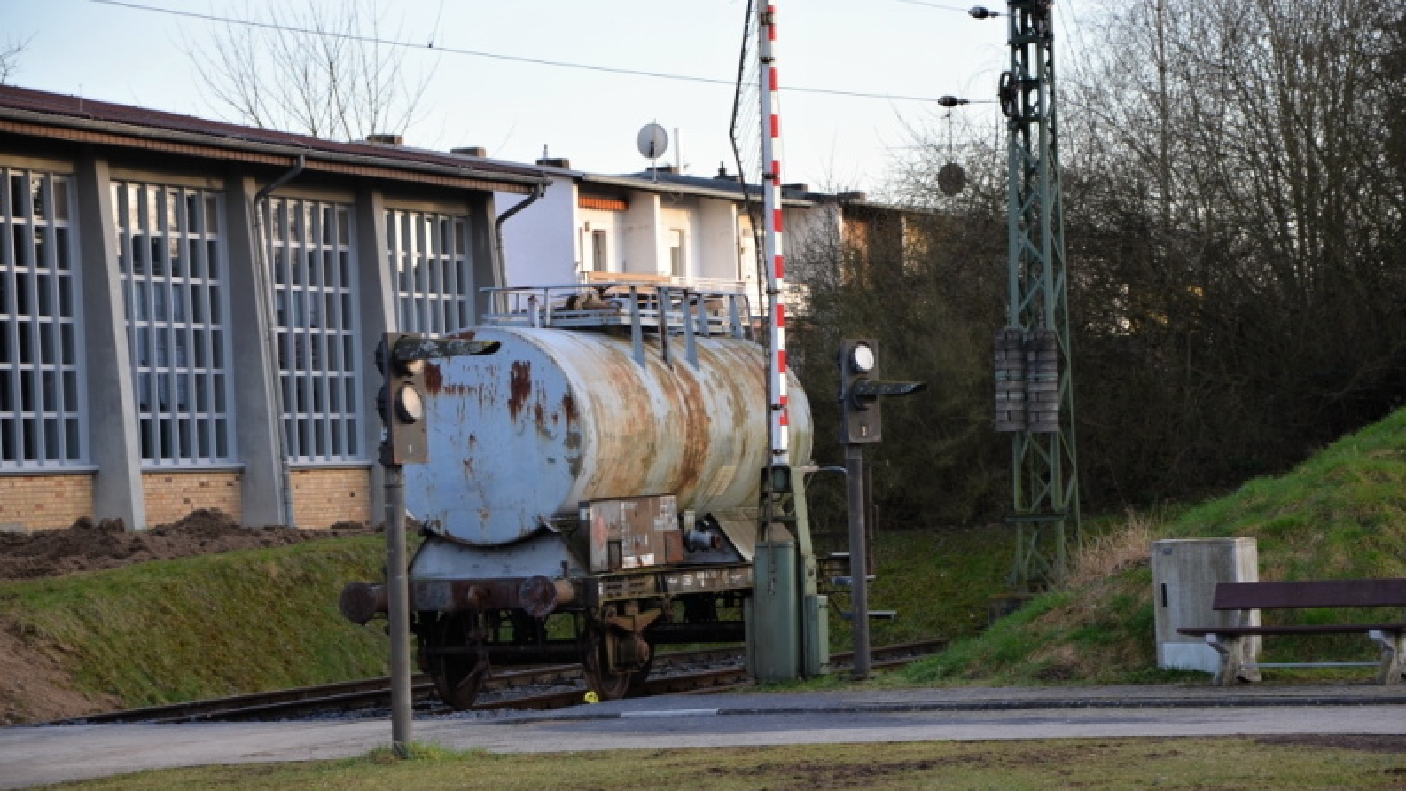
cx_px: 704
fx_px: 5015
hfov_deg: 16.0
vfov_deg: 9.0
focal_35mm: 135
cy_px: 468
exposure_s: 1/125
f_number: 5.6
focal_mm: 85
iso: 200
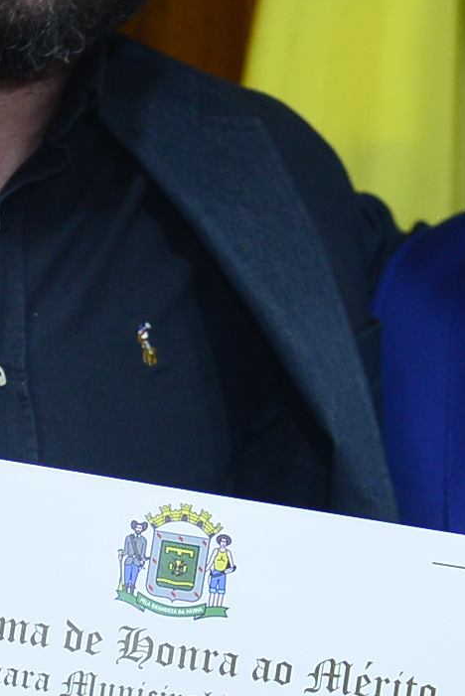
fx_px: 5148
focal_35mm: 266
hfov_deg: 5.2
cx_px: 173
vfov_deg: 7.7
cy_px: 422
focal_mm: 62
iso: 1600
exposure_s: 1/125
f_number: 4
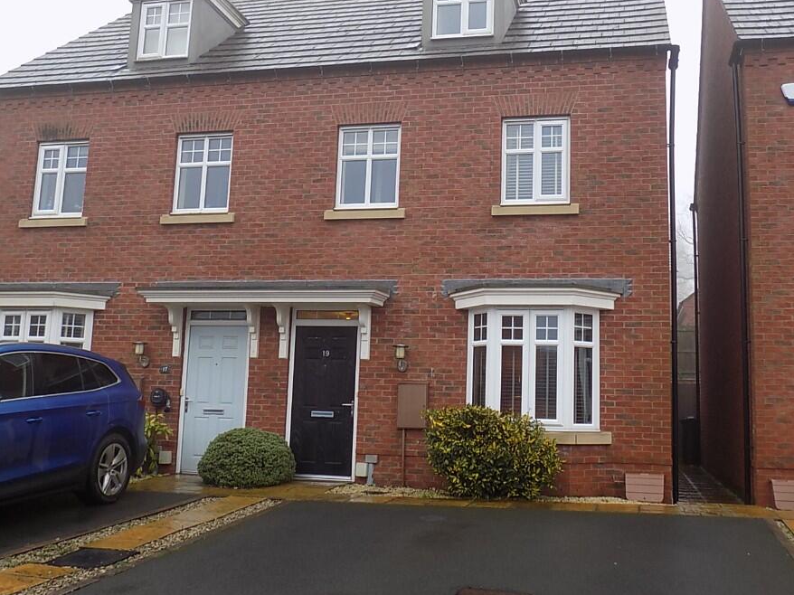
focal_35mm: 35
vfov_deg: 40.7
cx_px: 462
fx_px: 803
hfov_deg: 52.4
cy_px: 294
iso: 80
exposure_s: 1/60
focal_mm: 5.3
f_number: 3.3
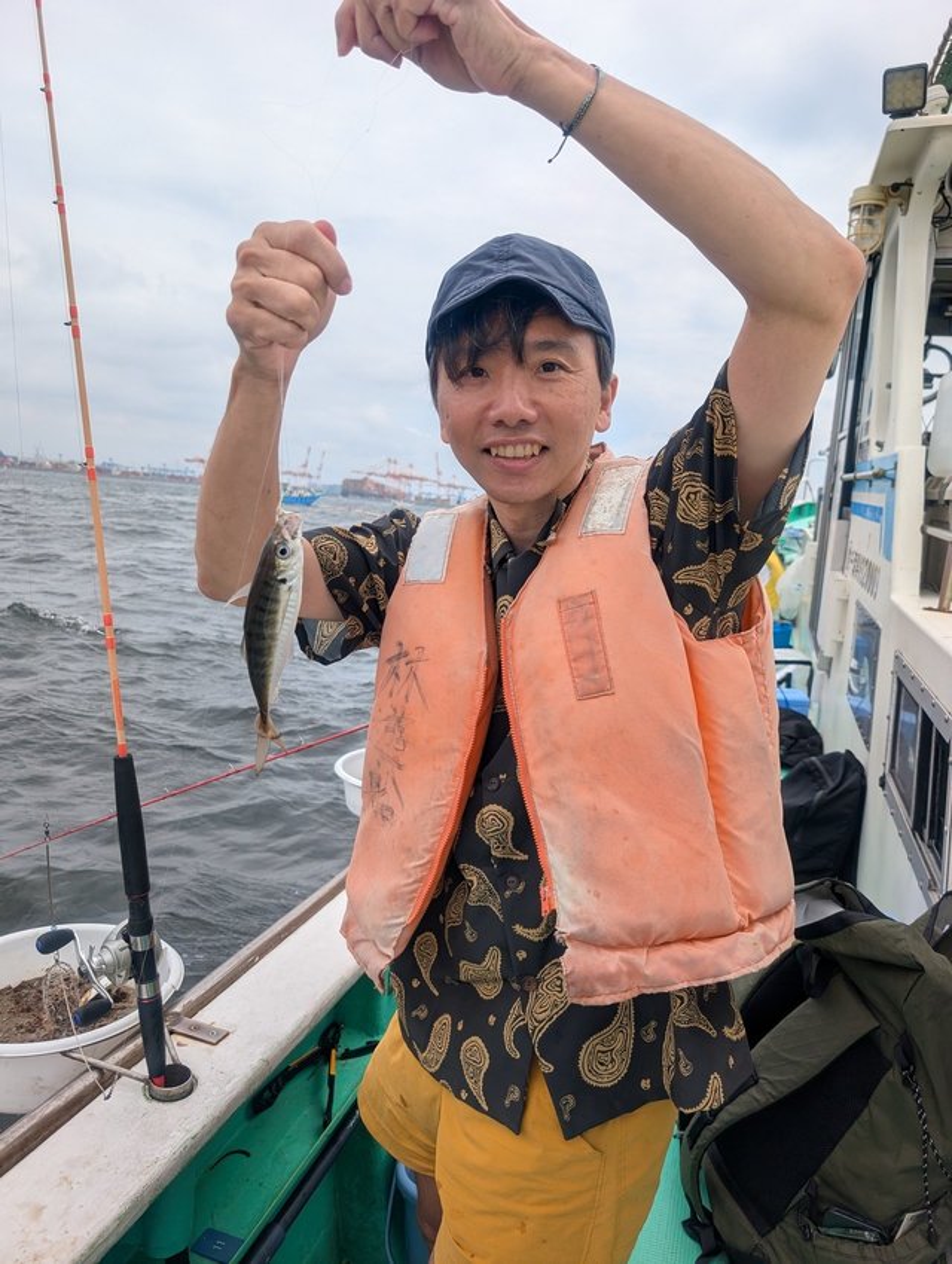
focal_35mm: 24
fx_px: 878
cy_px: 632
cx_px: 476
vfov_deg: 71.5
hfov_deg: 56.9
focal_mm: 6.9
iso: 20
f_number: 1.68
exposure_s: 1/1212
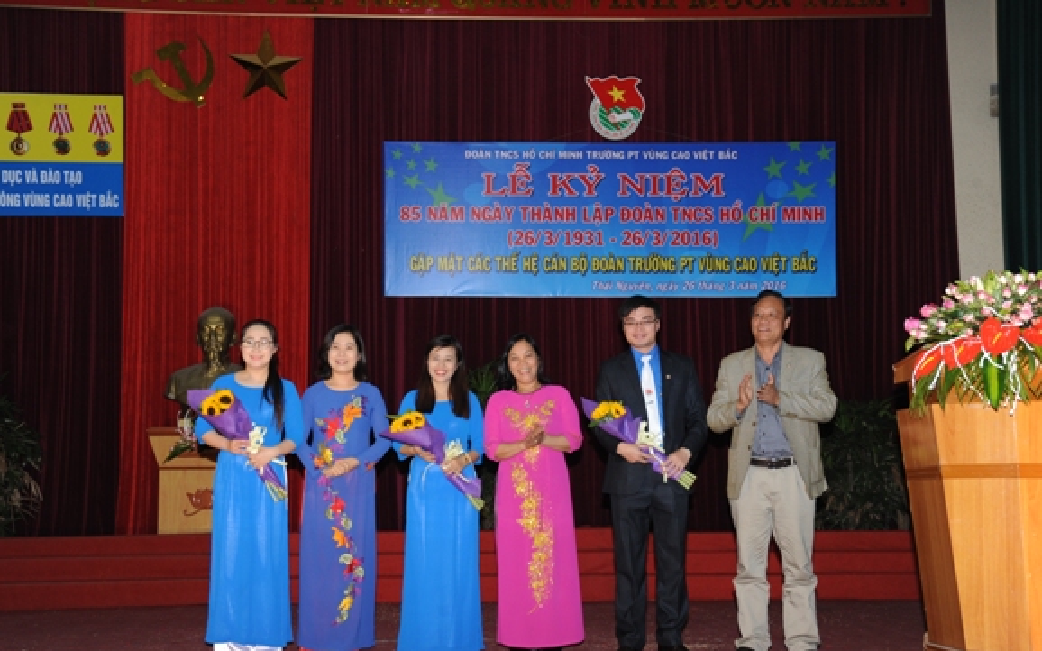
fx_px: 1505
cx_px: 506
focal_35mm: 53
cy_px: 357
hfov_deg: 38.2
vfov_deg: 24.4
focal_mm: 50
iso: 800
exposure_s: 1/60
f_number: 6.3
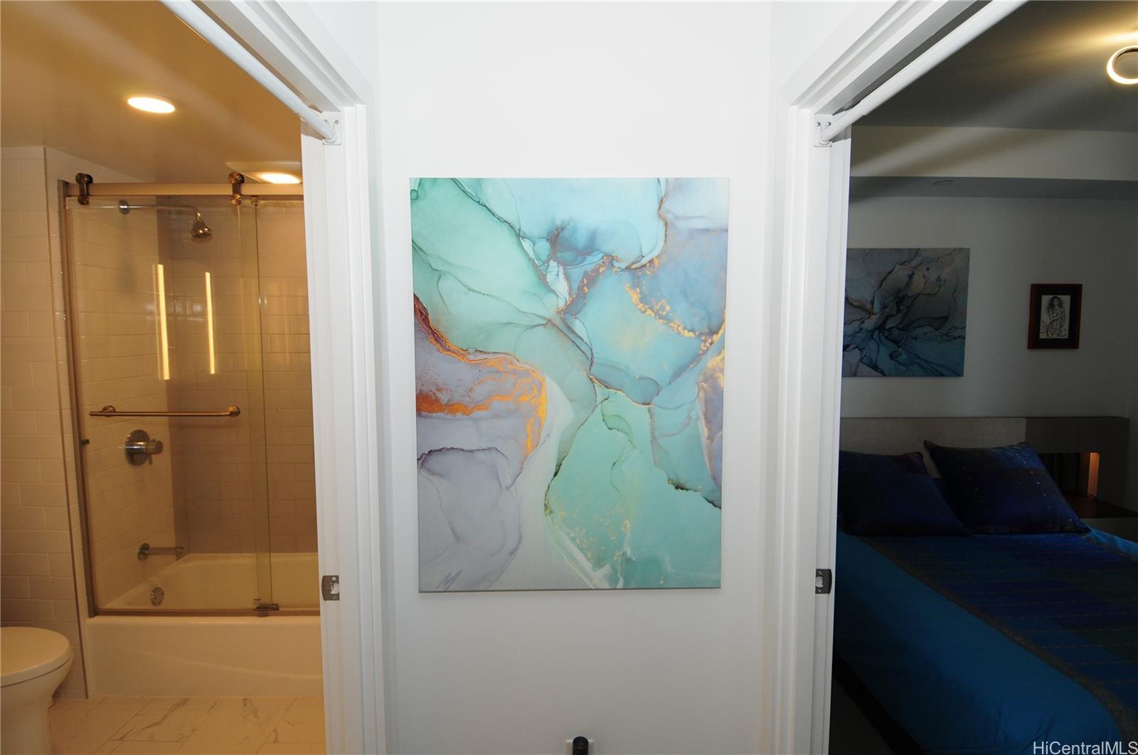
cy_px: 378
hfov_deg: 90.1
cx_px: 569
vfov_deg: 67.2
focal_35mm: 18
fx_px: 568
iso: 400
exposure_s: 1/60
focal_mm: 12
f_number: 8
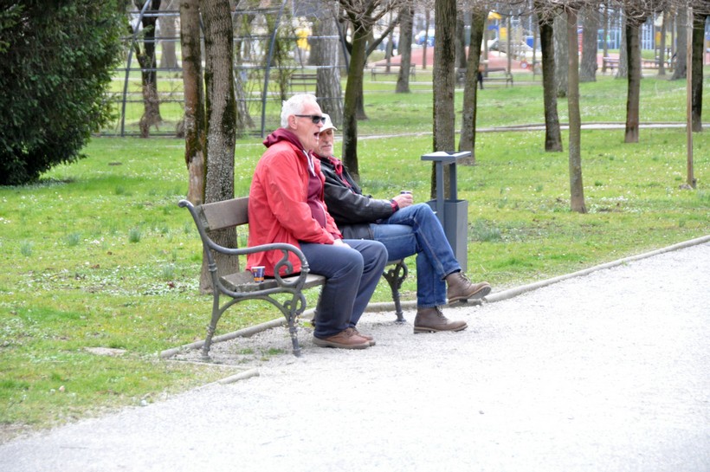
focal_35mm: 158
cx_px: 355
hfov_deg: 13.1
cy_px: 236
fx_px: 3103
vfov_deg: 8.7
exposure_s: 1/640
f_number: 6.3
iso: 1600
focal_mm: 105
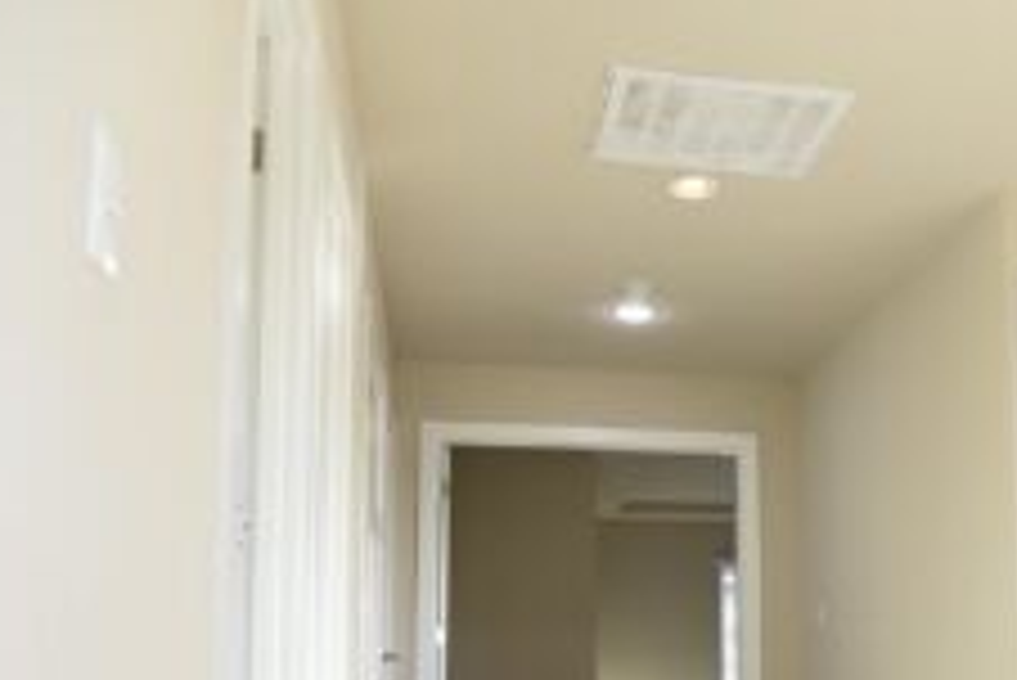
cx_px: 783
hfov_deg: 41.3
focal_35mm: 46
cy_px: 565
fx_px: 1300
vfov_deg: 28.5
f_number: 5
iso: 180
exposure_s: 1/30
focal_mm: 26
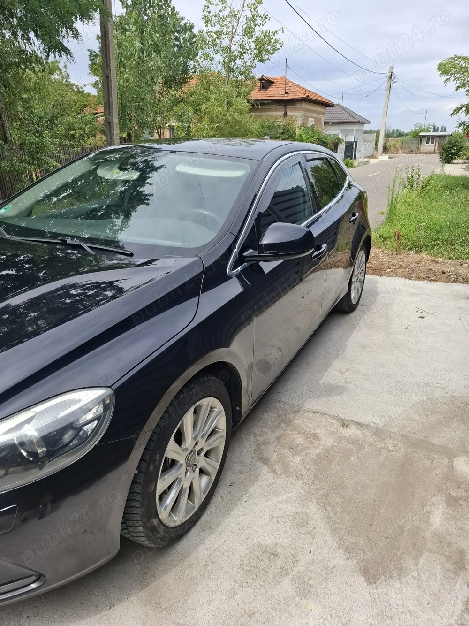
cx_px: 234
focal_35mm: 23
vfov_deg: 73.9
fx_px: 416
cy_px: 313
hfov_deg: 58.9
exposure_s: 1/1379
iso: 50
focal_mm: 5.54
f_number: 1.8
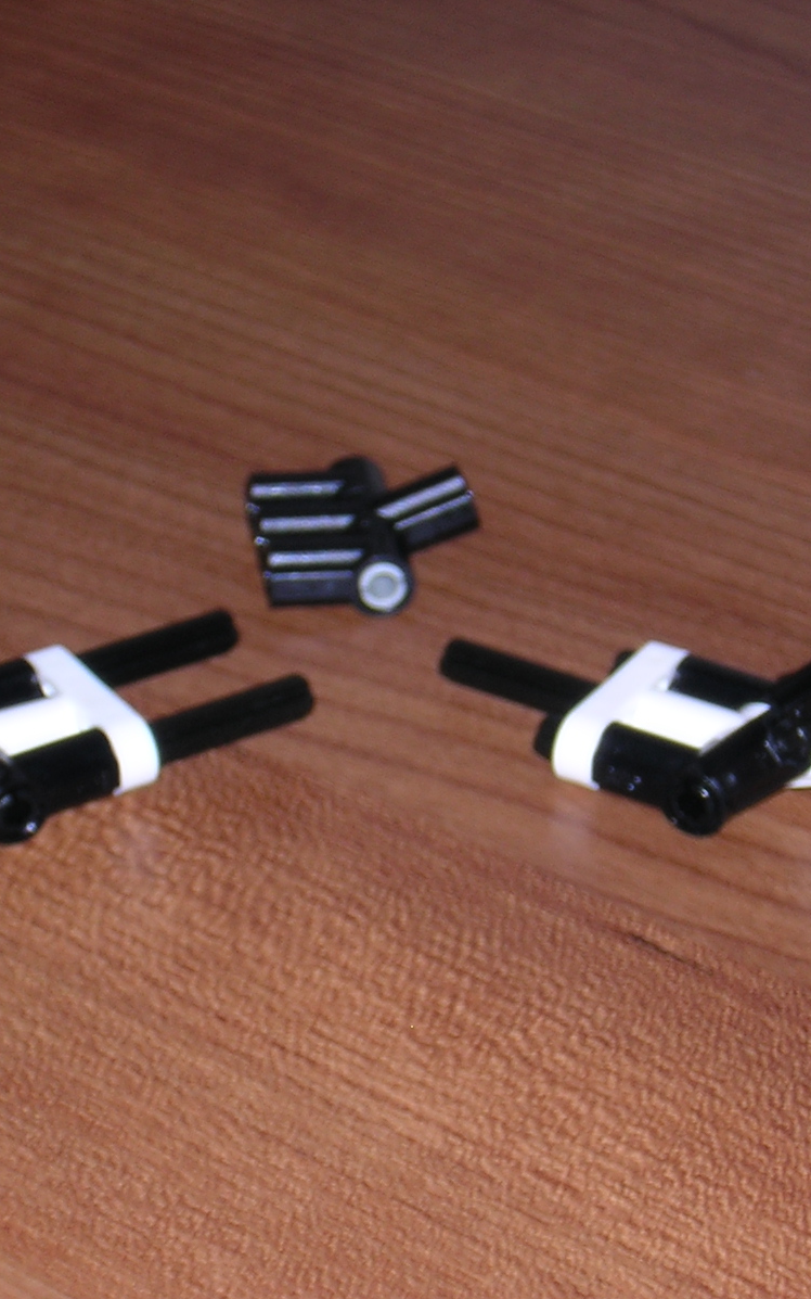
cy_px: 650
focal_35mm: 153
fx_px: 5411
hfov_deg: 8.6
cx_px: 476
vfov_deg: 13.7
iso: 100
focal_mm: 14.1
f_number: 4.7
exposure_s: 1/60.1
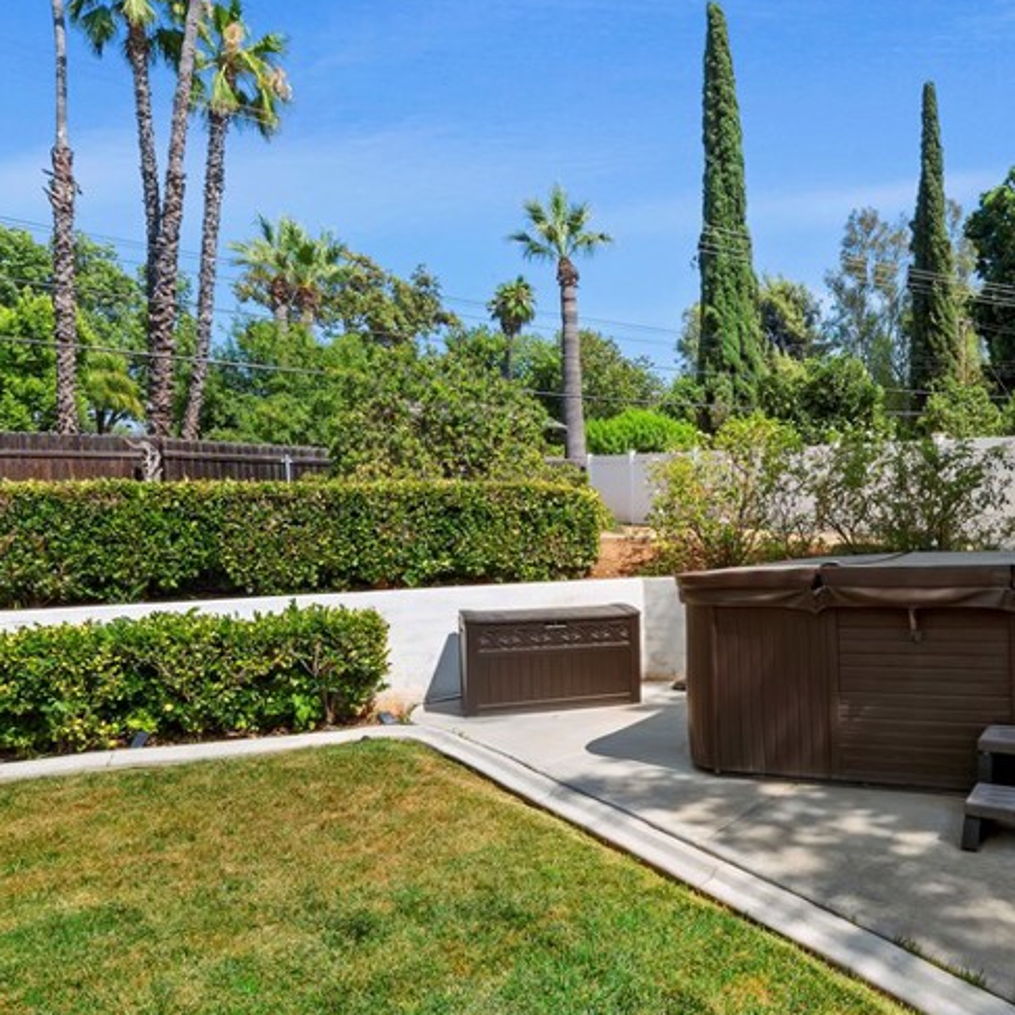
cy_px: 562
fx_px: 829
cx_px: 782
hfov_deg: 59.0
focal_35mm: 25
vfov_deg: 62.8
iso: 500
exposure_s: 1/125
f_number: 22
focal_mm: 14
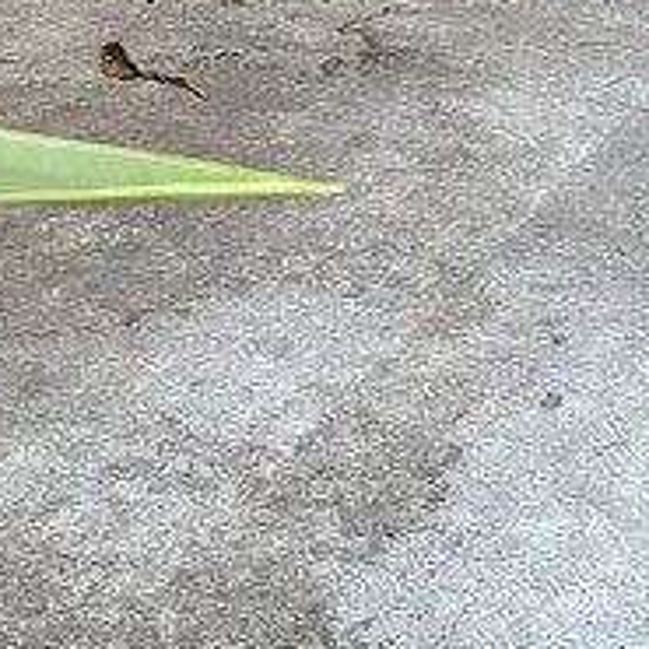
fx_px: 2694
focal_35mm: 127
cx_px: 403
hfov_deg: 13.7
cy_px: -270
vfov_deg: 13.1
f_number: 1.6
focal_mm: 5.96
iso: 125
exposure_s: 1/219
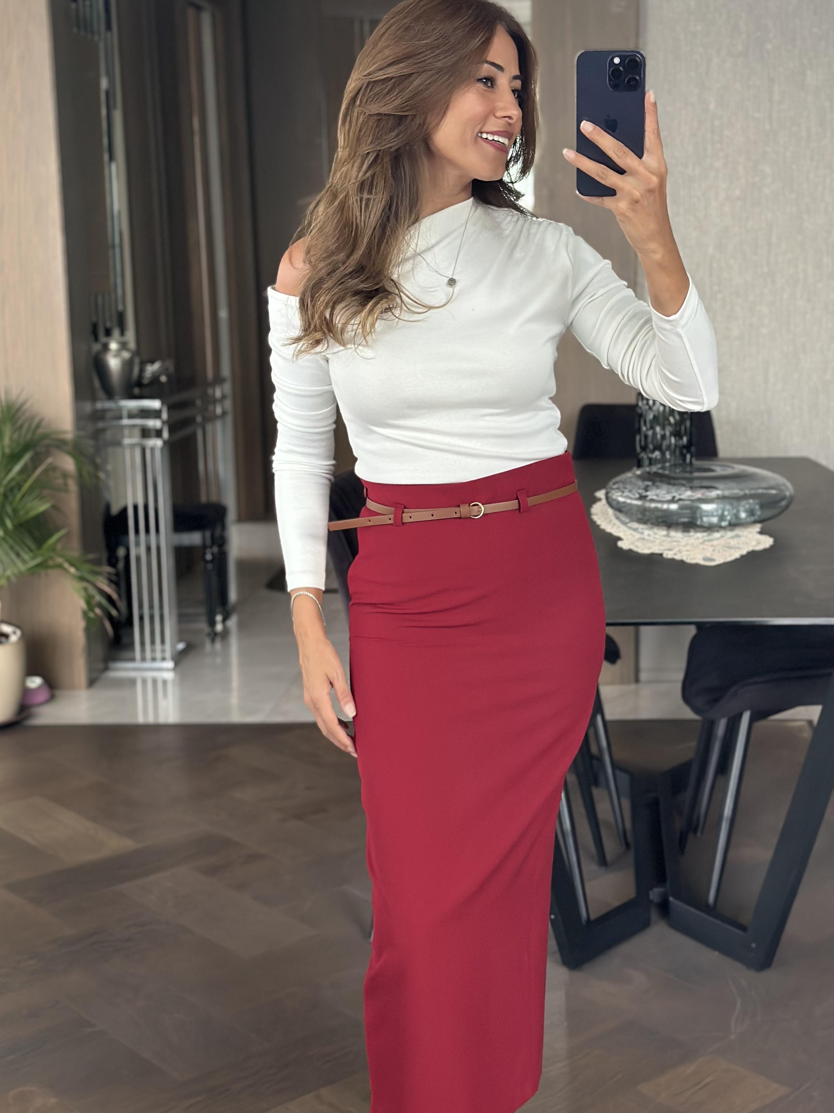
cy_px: 537
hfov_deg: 26.5
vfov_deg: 34.9
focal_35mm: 55
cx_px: 464
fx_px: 1767
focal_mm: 6.86
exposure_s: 1/60
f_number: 1.78
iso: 320
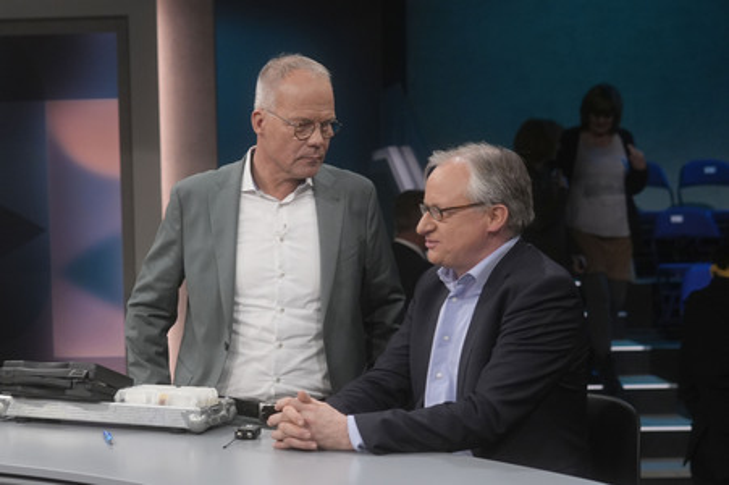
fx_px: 911
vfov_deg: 29.8
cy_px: 242
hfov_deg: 43.6
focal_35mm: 45
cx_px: 364
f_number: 2.2
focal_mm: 30
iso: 640
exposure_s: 1/400
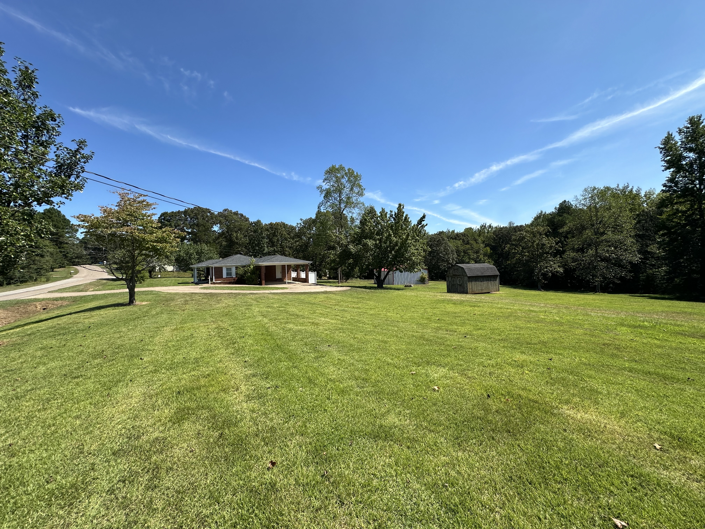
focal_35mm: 14
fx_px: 285
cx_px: 352
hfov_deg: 102.1
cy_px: 264
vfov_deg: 85.7
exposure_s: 1/1511
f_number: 2.2
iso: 50
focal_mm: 2.22
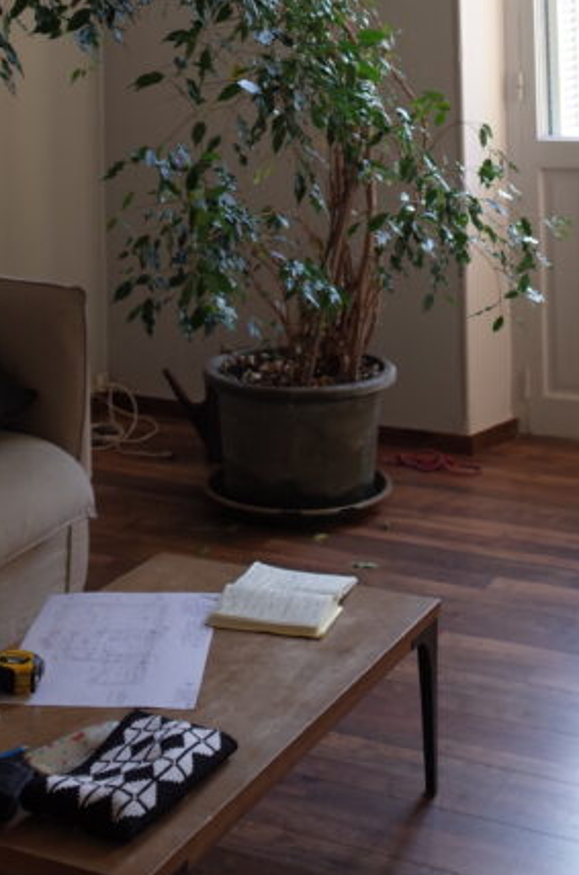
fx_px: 1625
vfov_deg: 27.4
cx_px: 260
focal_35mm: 67
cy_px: -102
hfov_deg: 20.2
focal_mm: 18.3
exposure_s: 1/40
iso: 320
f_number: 2.8
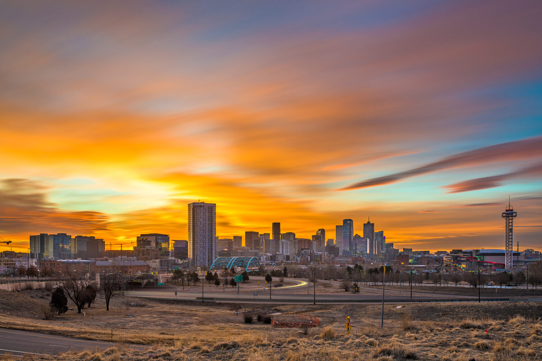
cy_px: 180
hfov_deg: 67.4
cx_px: 271
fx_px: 407
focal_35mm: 27
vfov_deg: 47.9
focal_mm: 27
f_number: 8
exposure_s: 67
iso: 64
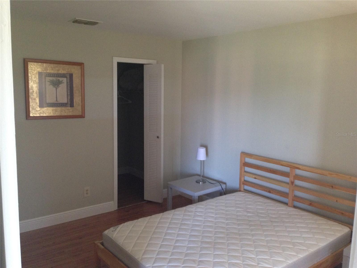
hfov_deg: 55.4
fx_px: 340
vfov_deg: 42.9
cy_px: 134
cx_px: 178
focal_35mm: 33
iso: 250
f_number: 2.4
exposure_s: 1/20
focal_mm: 4.12
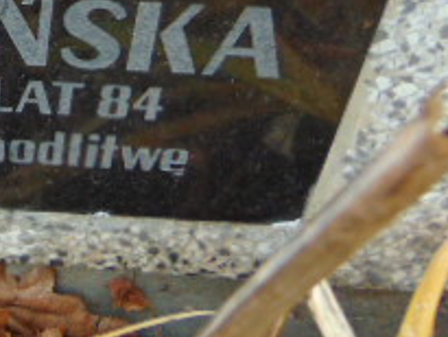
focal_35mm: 78
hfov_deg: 23.0
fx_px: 1010
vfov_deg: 18.6
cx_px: -83
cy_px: 44
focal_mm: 4.5
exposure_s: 1/200
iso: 200
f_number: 3
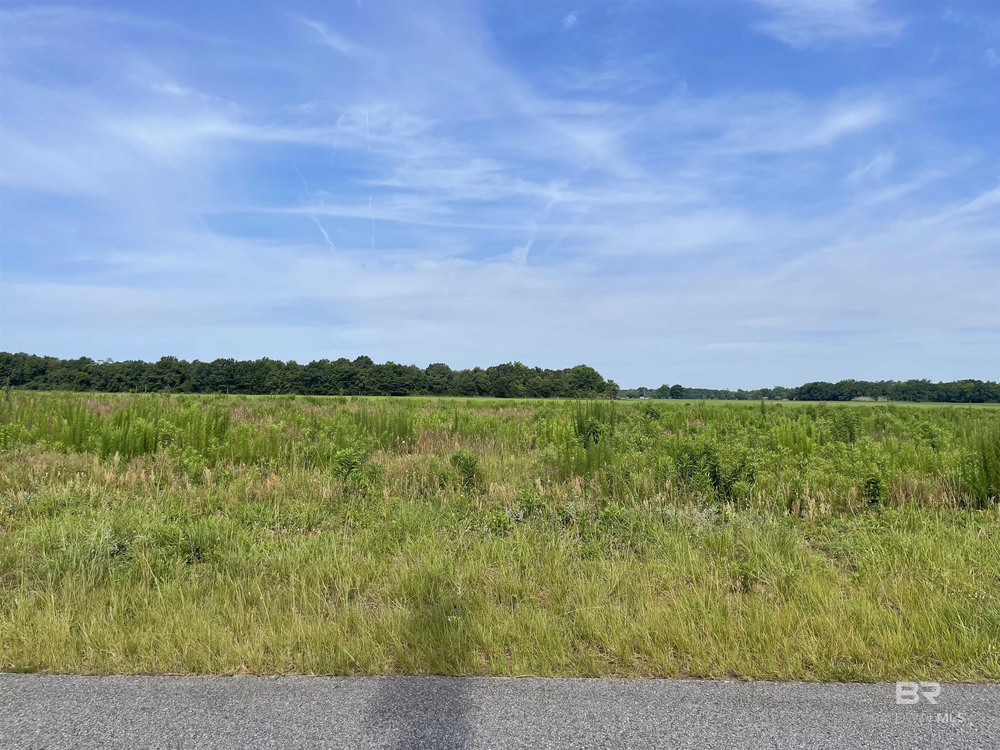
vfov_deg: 53.1
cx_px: 500
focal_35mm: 26
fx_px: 751
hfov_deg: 67.3
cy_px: 375
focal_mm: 5.1
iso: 32
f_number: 1.6
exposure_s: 1/4348
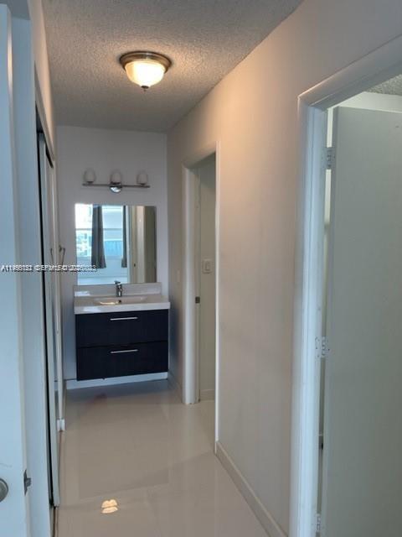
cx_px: 201
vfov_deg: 67.3
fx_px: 403
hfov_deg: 53.1
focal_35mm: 26
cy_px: 268
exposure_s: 1/120
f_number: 1.6
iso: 100
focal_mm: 5.1
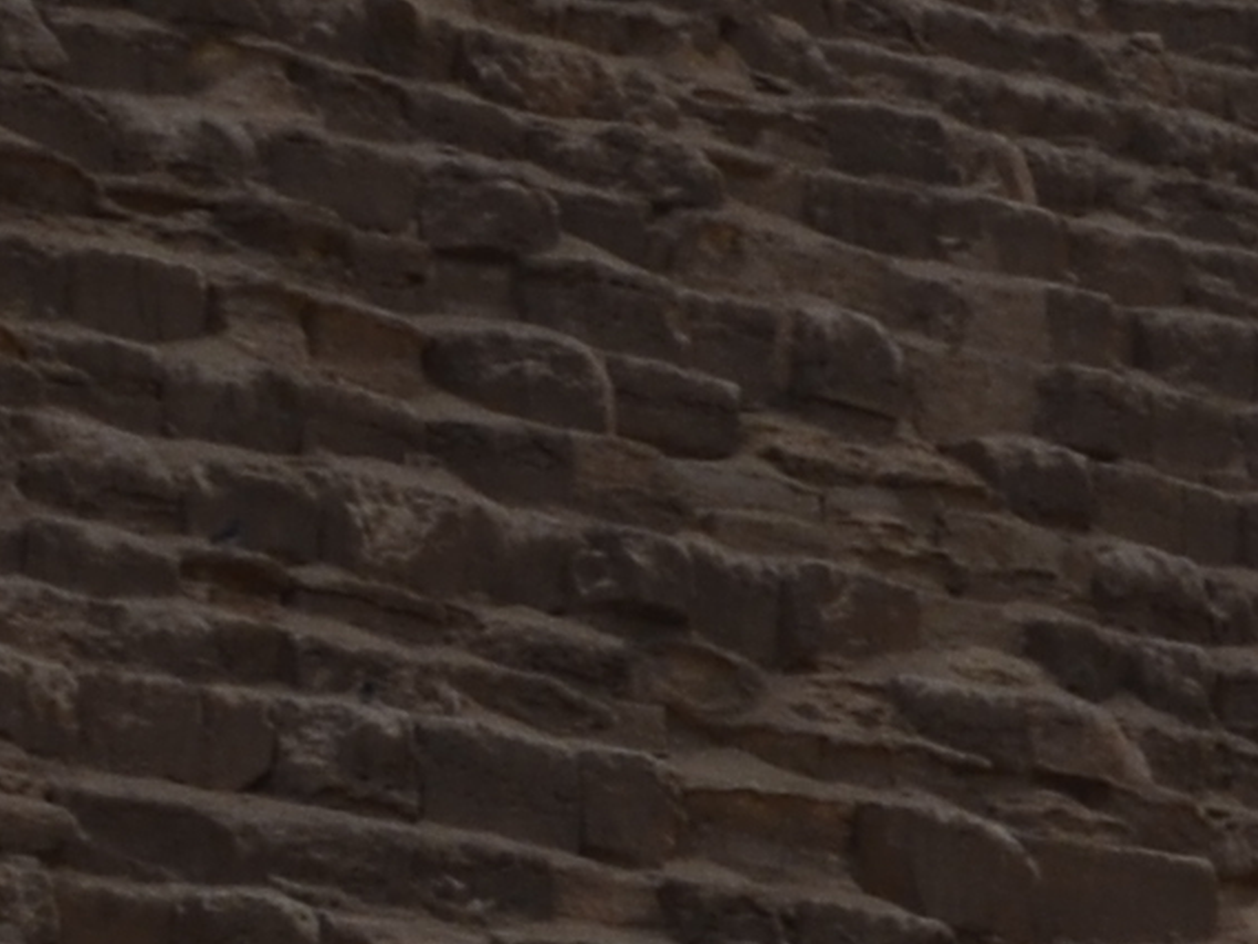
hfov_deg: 6.1
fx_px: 11777
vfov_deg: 4.6
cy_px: 741
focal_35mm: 324
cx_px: 1824
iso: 100
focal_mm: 26
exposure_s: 1/200
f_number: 13
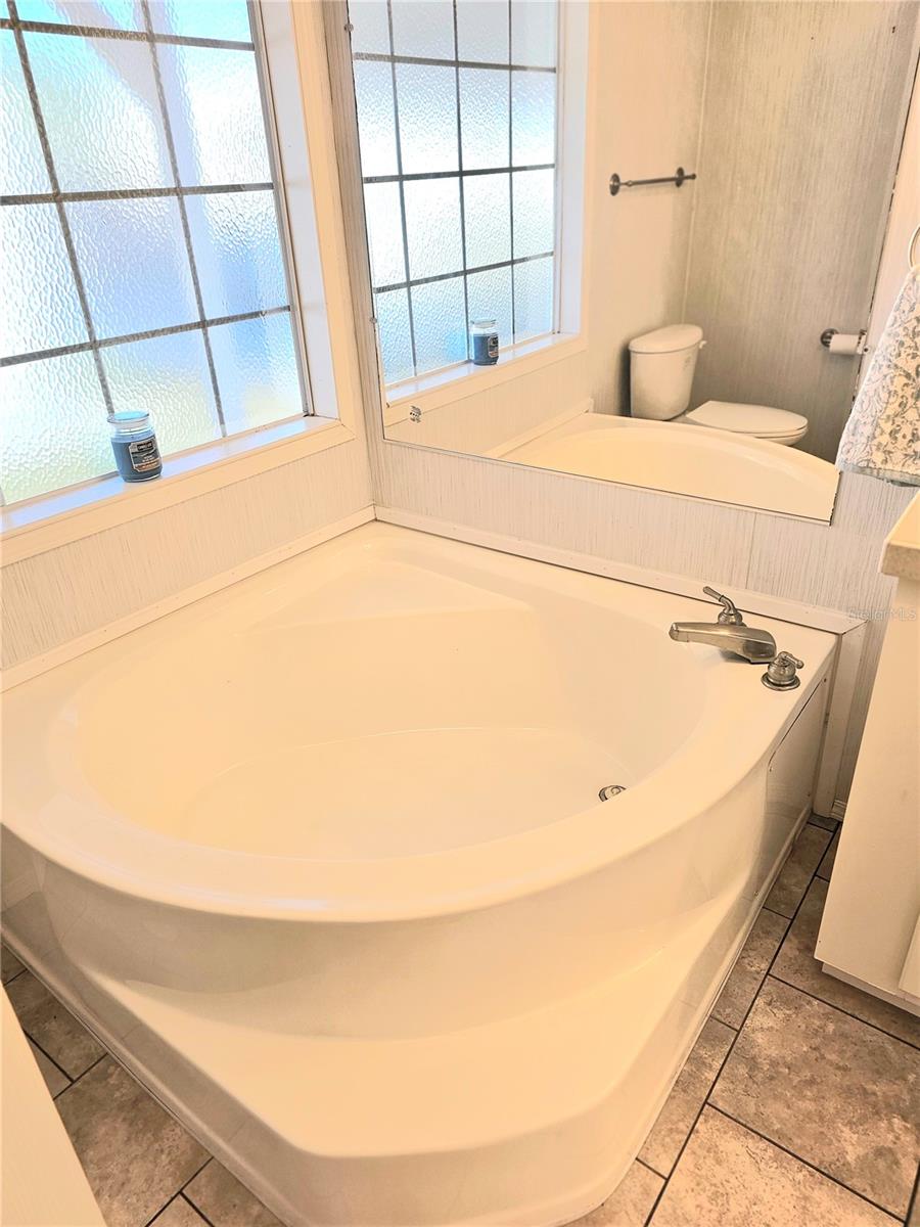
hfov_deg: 58.9
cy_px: 614
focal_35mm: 23
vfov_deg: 73.9
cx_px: 460
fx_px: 815
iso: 25
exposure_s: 1/120
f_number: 1.7
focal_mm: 6.3
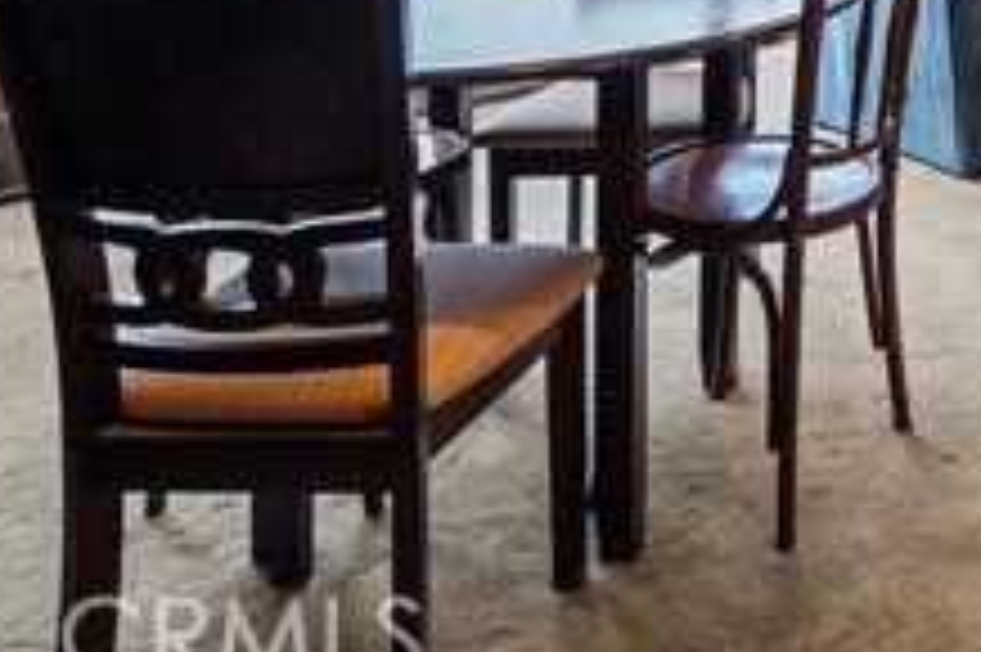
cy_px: -259
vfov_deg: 24.0
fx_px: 1280
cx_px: 1084
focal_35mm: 47
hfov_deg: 35.7
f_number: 7.1
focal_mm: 16
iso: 100
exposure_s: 1/3
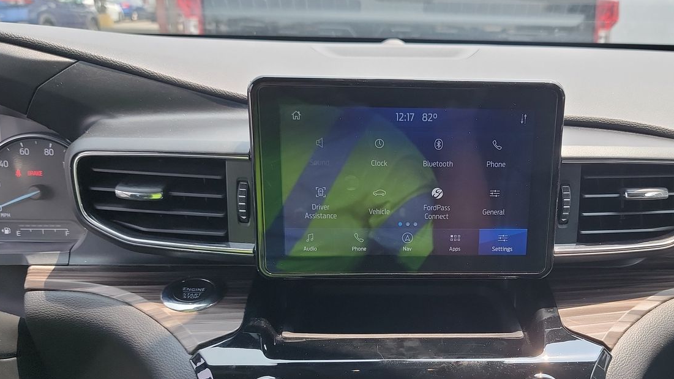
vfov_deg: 30.9
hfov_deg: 52.2
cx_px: 423
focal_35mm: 38
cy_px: 253
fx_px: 679
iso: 56
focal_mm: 6.7
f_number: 1.8
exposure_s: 1/119
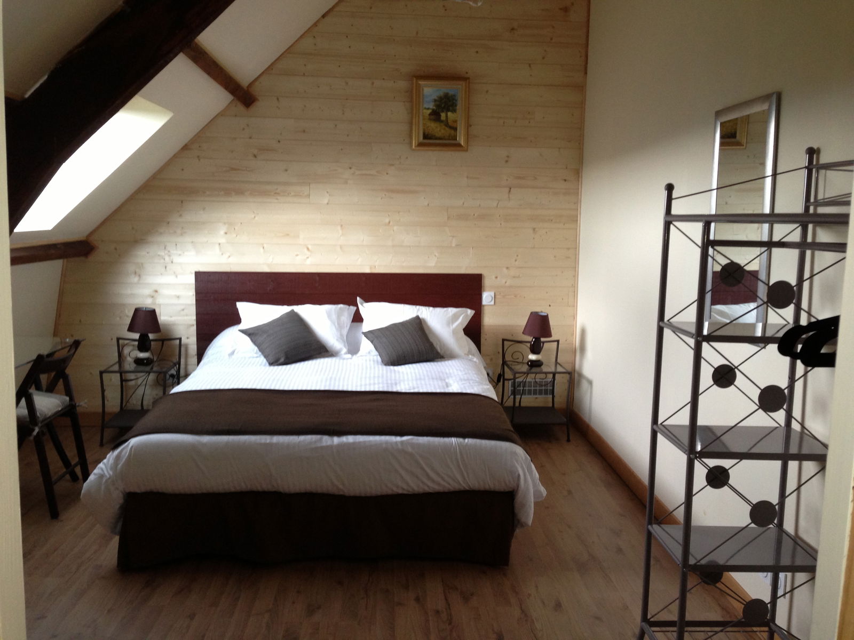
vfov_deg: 42.9
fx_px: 814
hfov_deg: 55.4
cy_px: 320
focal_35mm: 33
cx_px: 427
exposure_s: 1/20
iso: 125
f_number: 2.4
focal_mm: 4.13
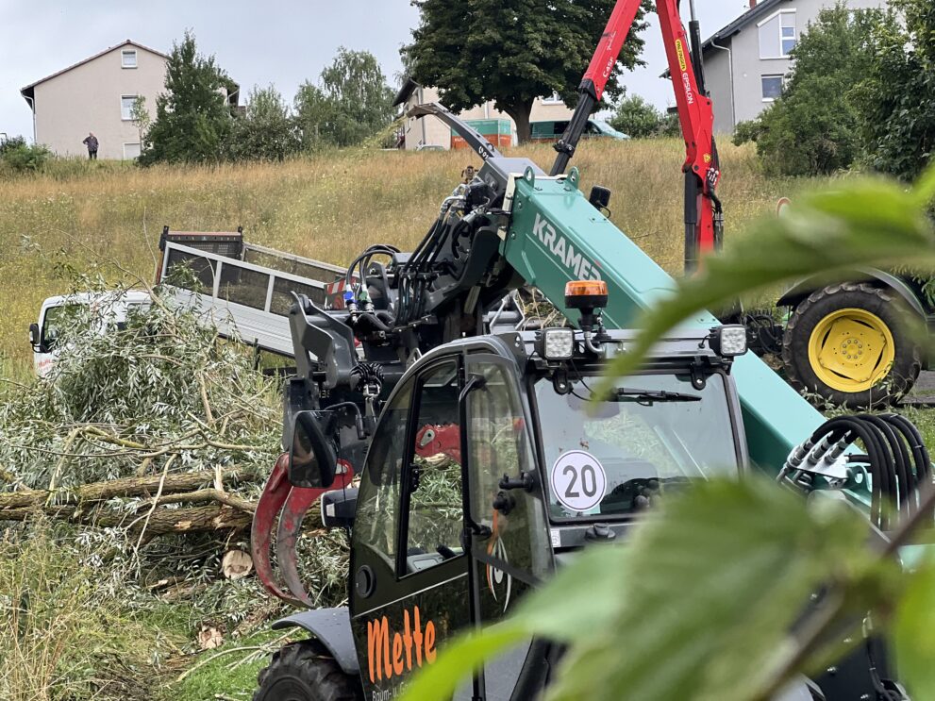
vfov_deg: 19.1
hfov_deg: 25.3
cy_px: 350
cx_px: 468
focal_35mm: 77
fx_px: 2080
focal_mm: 9
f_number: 2.8
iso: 50
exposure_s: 1/121
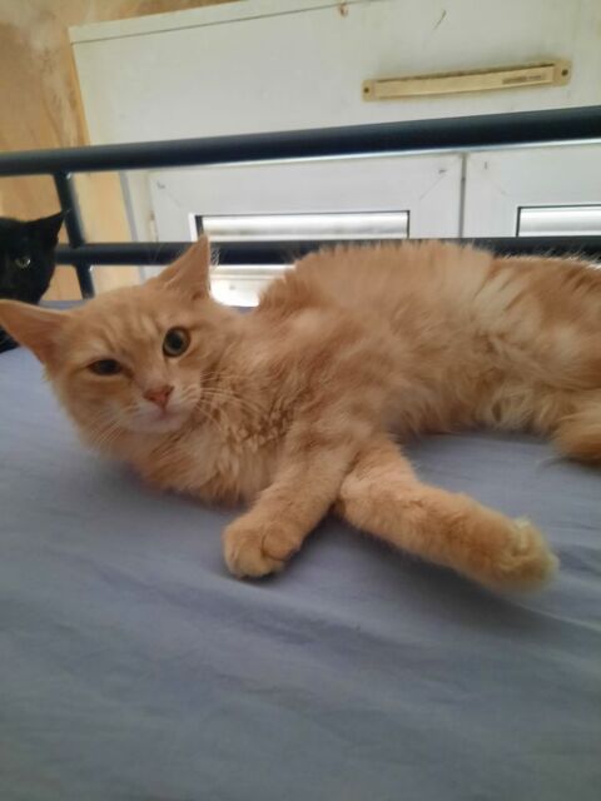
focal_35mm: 25
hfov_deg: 54.9
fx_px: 579
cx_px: 300
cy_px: 400
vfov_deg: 69.4
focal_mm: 4.6
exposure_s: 1/25
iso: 640
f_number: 2
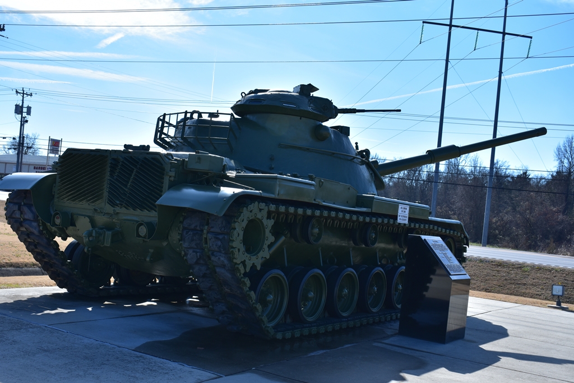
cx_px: 287
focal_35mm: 40
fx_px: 646
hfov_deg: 47.9
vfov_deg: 33.0
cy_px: 192
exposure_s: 1/500
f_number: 8
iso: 140
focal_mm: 27
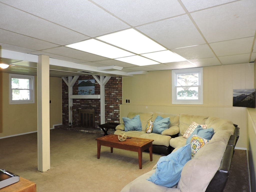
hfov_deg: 71.6
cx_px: 128
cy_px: 96
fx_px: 177
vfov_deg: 56.8
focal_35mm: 24
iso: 220
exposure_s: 1/40
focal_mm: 4.3
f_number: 3
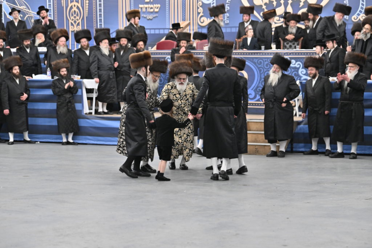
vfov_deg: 13.7
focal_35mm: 100
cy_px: 124
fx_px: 1033
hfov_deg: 20.4
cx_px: 186
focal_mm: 100
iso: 1250
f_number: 3.2
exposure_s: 1/250
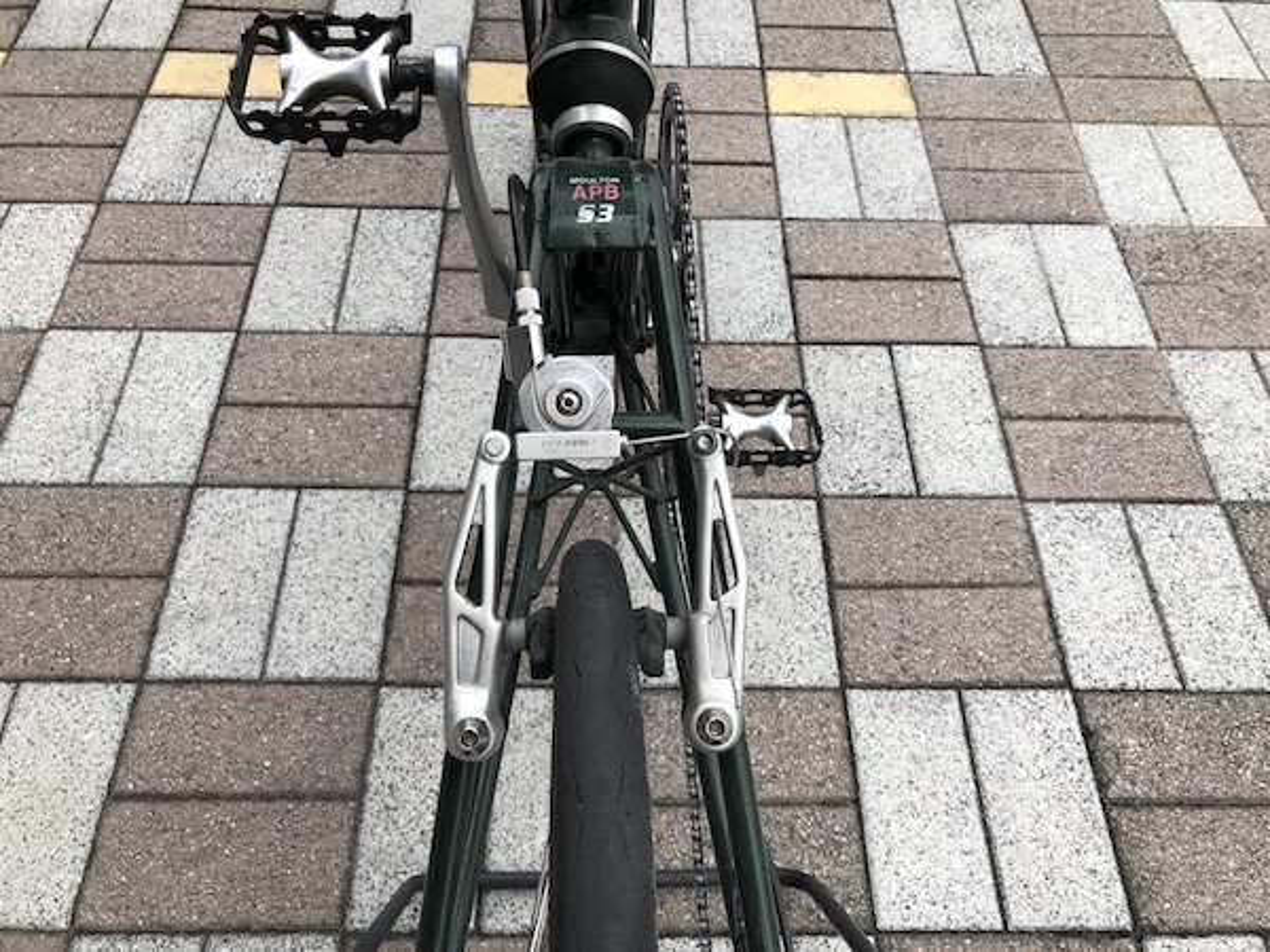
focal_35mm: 28
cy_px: 476
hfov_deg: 63.4
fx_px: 1027
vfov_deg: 49.7
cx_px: 635
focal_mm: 3.99
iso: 20
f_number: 1.8
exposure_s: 1/481
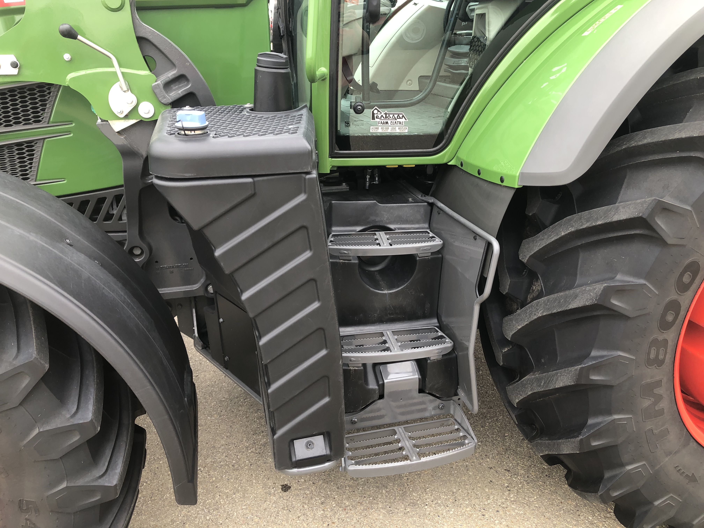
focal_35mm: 28
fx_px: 569
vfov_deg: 49.7
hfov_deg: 63.4
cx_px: 352
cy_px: 264
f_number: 1.8
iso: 32
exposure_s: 1/120
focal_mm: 3.99
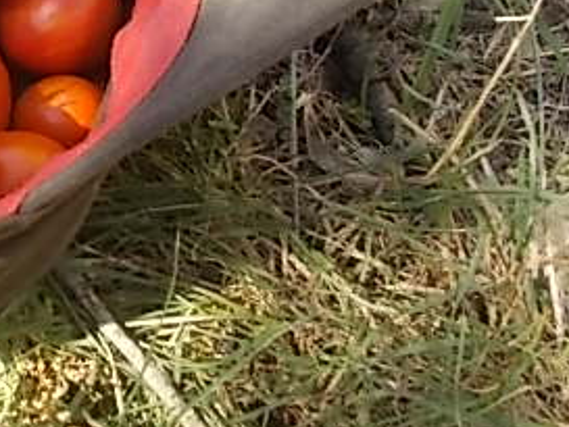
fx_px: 1003
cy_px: -44
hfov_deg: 28.7
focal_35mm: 61
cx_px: -58
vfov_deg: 22.7
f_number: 3.2
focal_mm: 4.6
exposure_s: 1/80
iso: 80
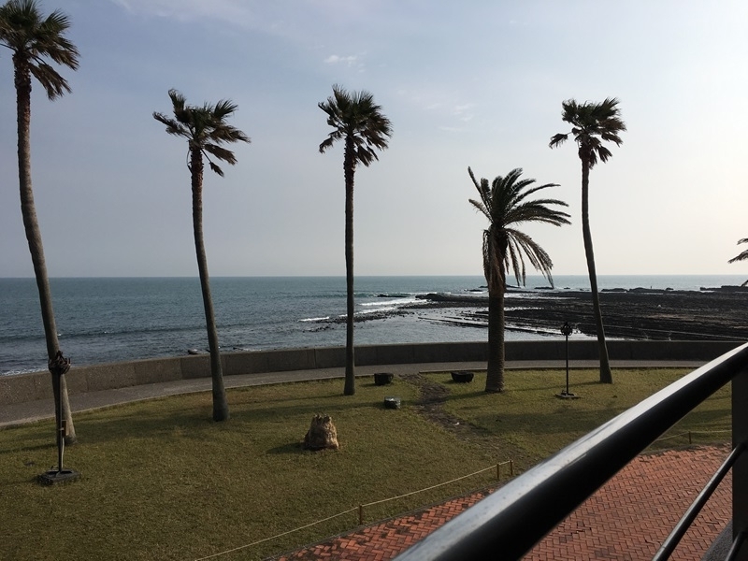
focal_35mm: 29
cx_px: 374
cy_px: 280
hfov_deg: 61.7
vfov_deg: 48.2
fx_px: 627
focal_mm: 4.15
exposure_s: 1/2849
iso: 25
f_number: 2.2
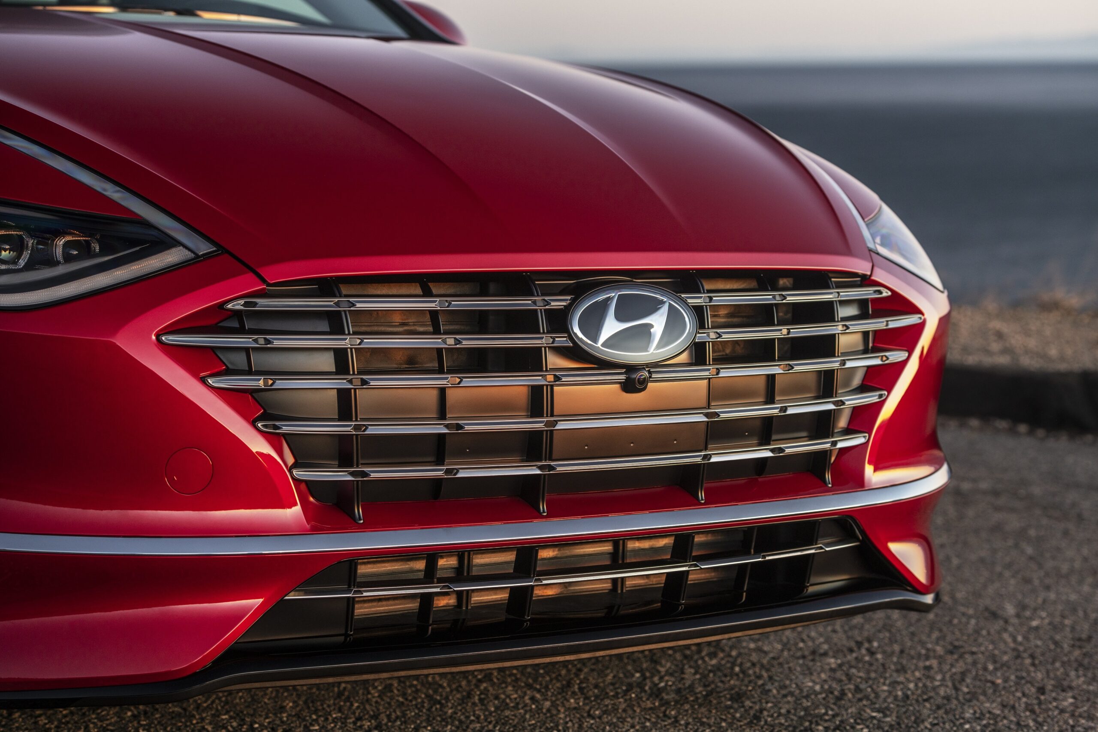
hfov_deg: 21.5
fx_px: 2897
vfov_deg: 14.4
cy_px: 366
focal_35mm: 95
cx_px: 549
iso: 200
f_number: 5
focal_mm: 95
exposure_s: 10
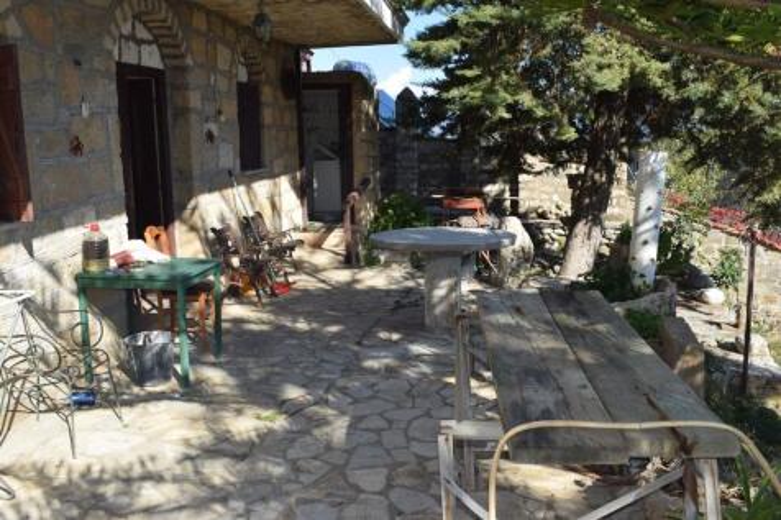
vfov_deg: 38.3
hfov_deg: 55.1
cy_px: 260
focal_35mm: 34
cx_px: 390
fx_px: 748
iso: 100
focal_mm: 23
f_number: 9
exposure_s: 1/200
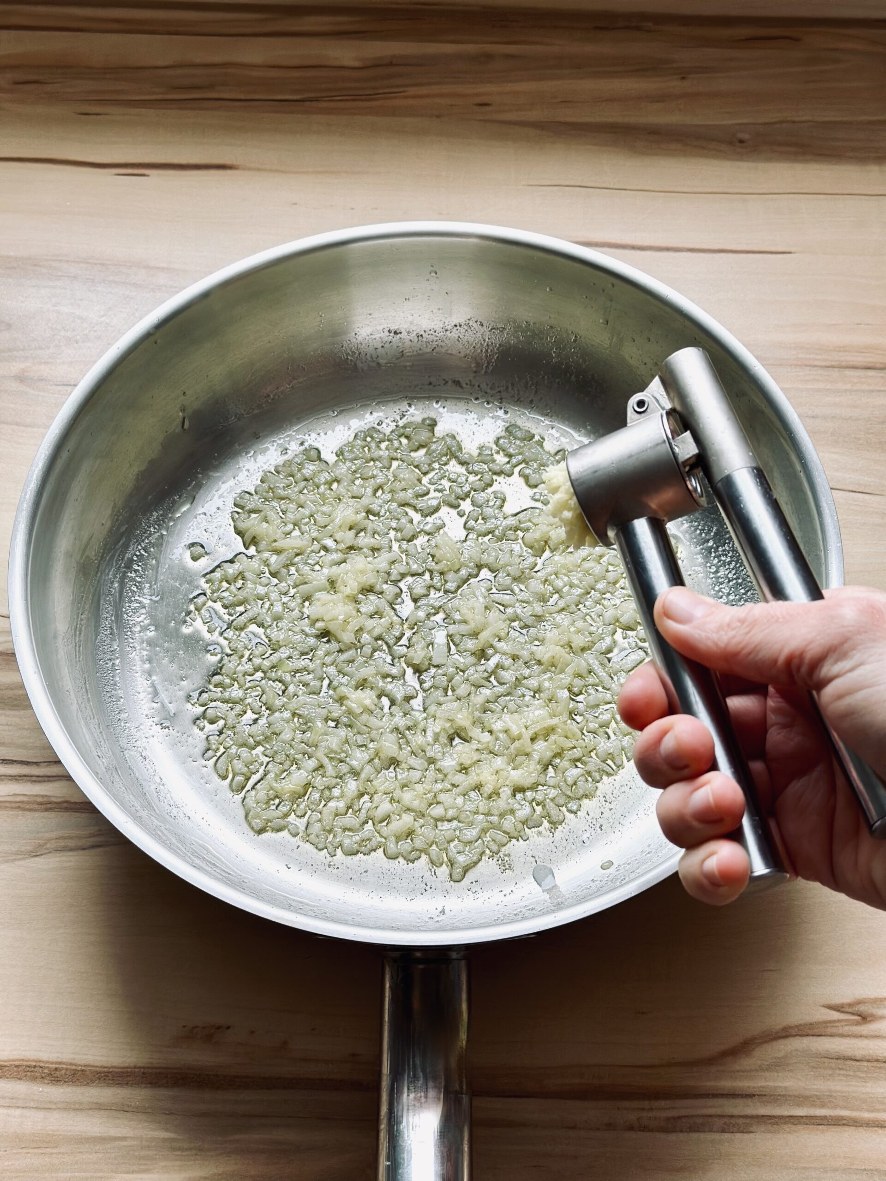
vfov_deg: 39.7
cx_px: 443
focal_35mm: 48
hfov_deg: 30.3
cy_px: 590
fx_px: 1638
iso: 64
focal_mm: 6.86
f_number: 1.78
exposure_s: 1/121
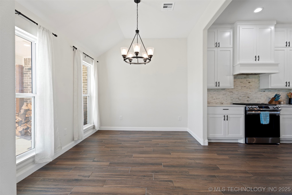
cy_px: 98
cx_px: 146
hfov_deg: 96.7
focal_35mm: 16
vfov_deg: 73.7
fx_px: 130
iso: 200
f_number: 9
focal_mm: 16
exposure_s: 1/6
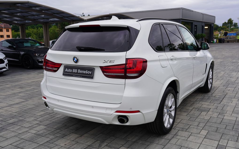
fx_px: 234
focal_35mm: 36
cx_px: 120
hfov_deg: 54.0
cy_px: 74
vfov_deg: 35.3
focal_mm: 35
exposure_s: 1/125
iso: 100
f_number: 8
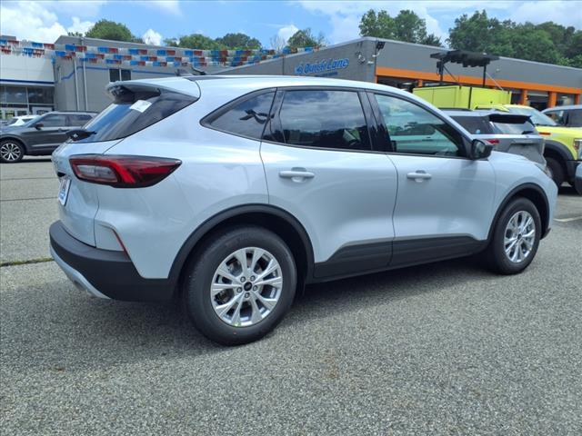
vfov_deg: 51.4
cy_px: 218
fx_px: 454
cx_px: 291
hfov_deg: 65.3
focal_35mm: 27
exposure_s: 1/2000
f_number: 1.9
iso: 40
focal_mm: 3.58
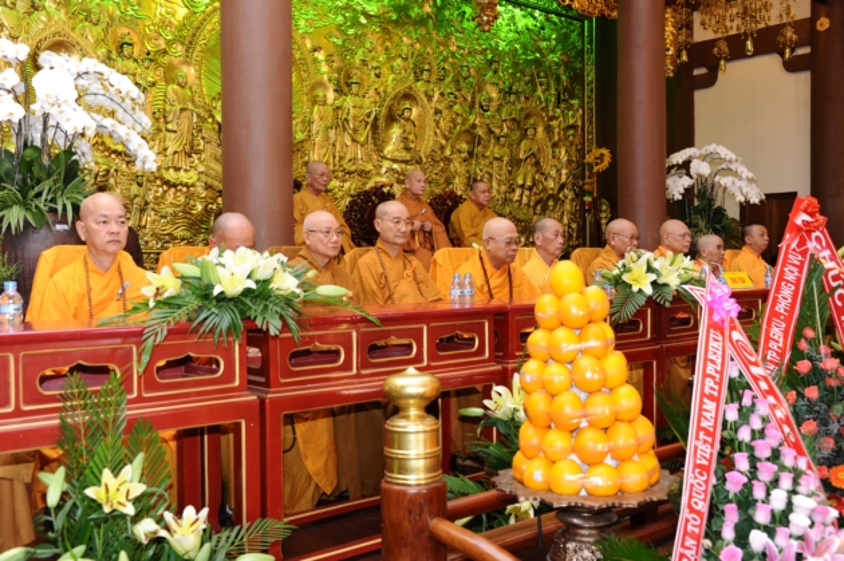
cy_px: 280
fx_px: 750
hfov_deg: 58.8
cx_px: 422
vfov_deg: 41.1
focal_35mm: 32
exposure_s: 1/40
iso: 640
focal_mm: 32
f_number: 5.6
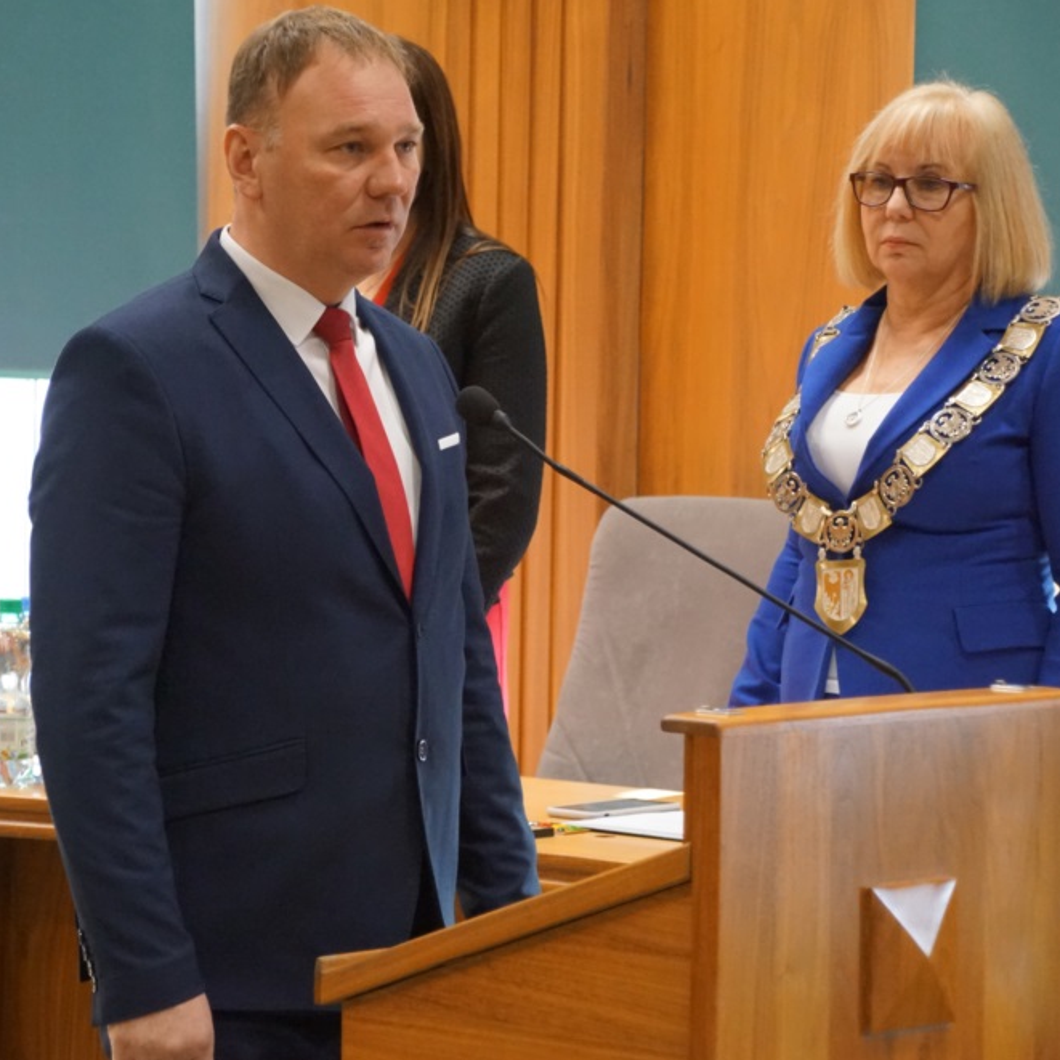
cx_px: 423
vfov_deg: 12.1
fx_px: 5011
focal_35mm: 145
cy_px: 528
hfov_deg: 12.1
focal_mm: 75
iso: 3200
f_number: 5.6
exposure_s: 1/100
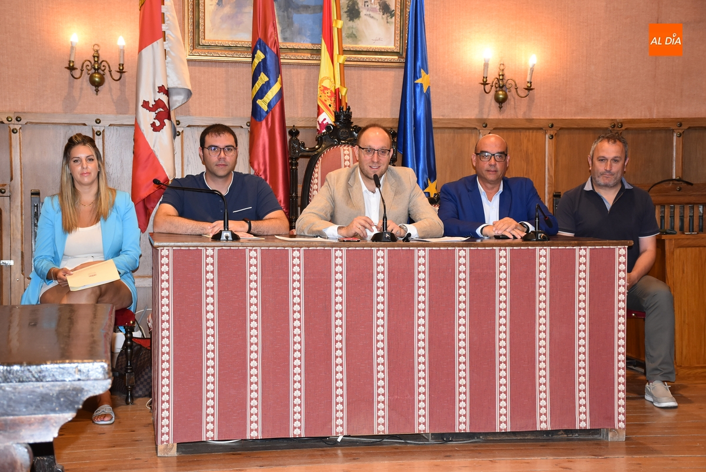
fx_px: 1177
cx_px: 353
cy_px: 236
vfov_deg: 22.7
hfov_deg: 33.4
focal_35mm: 60
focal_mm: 40
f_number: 4.5
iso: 800
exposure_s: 1/60
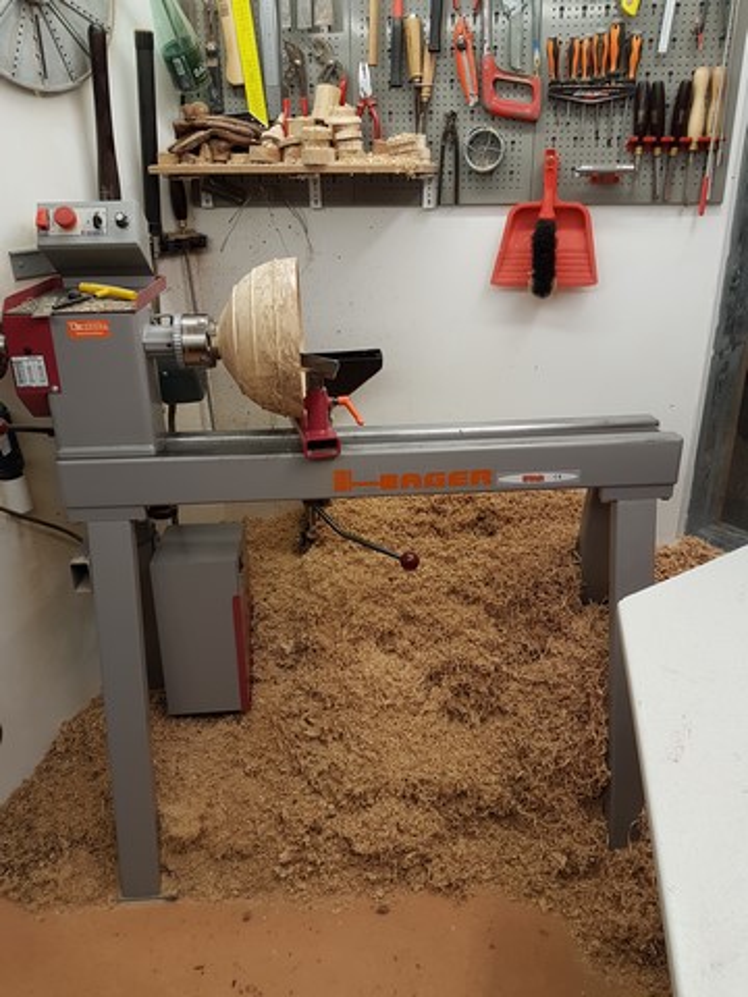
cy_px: 498
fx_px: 749
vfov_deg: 67.3
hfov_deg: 53.1
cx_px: 374
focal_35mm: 26
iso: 64
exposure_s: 1/50
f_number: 1.7
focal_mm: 4.2
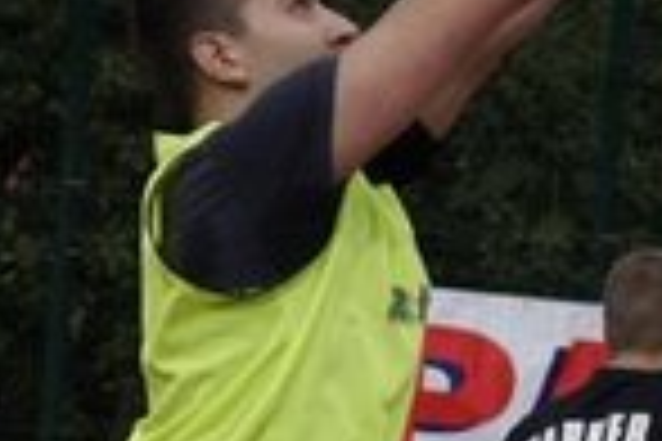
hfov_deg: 4.4
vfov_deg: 3.0
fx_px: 8513
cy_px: 522
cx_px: 977
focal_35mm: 463
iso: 100
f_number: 5
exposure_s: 1/800
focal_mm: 70
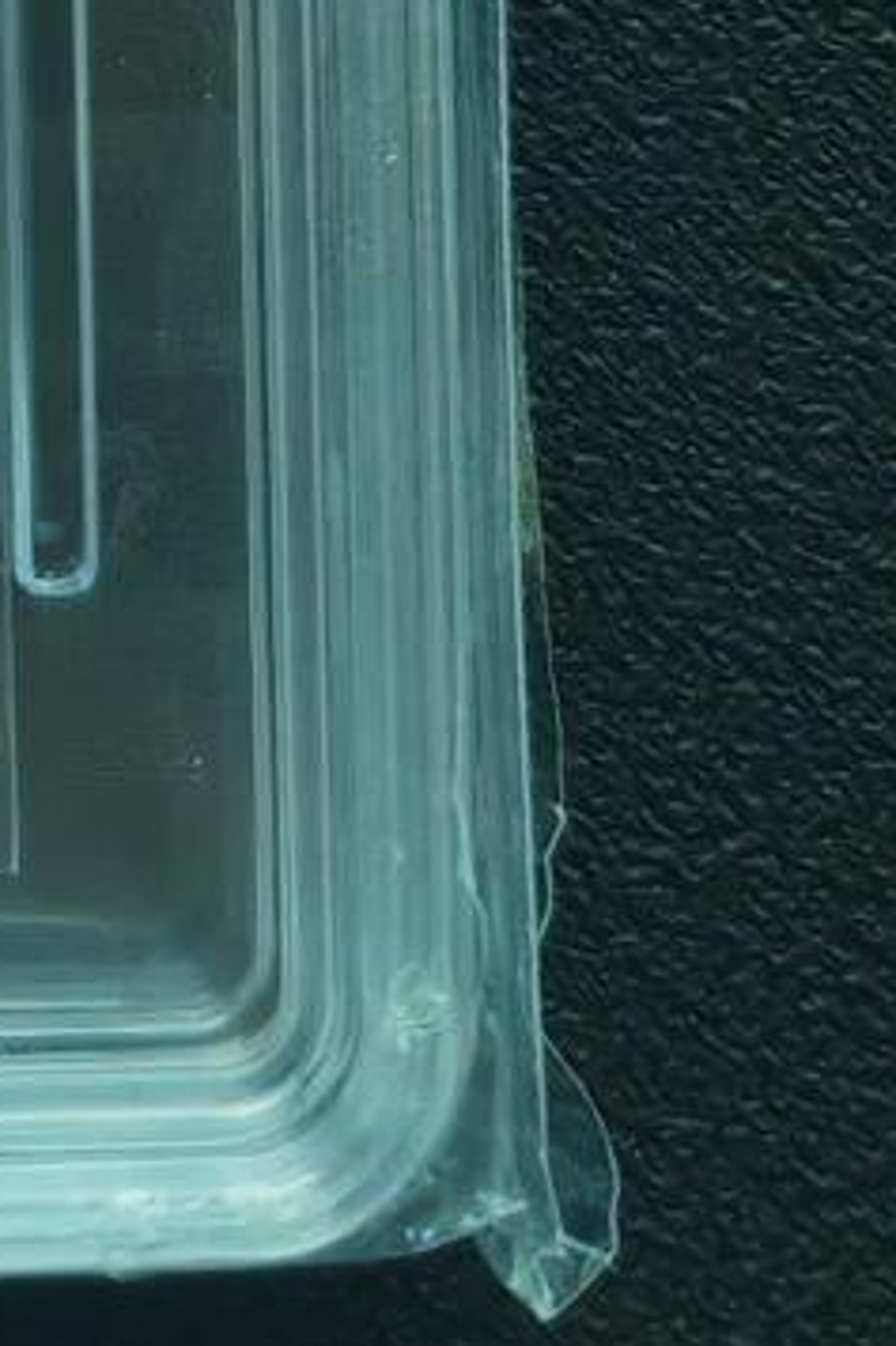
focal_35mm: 142
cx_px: -1225
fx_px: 5306
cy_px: -1762
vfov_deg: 12.0
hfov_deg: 8.8
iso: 1250
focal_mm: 5.53
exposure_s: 1/100
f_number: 1.8
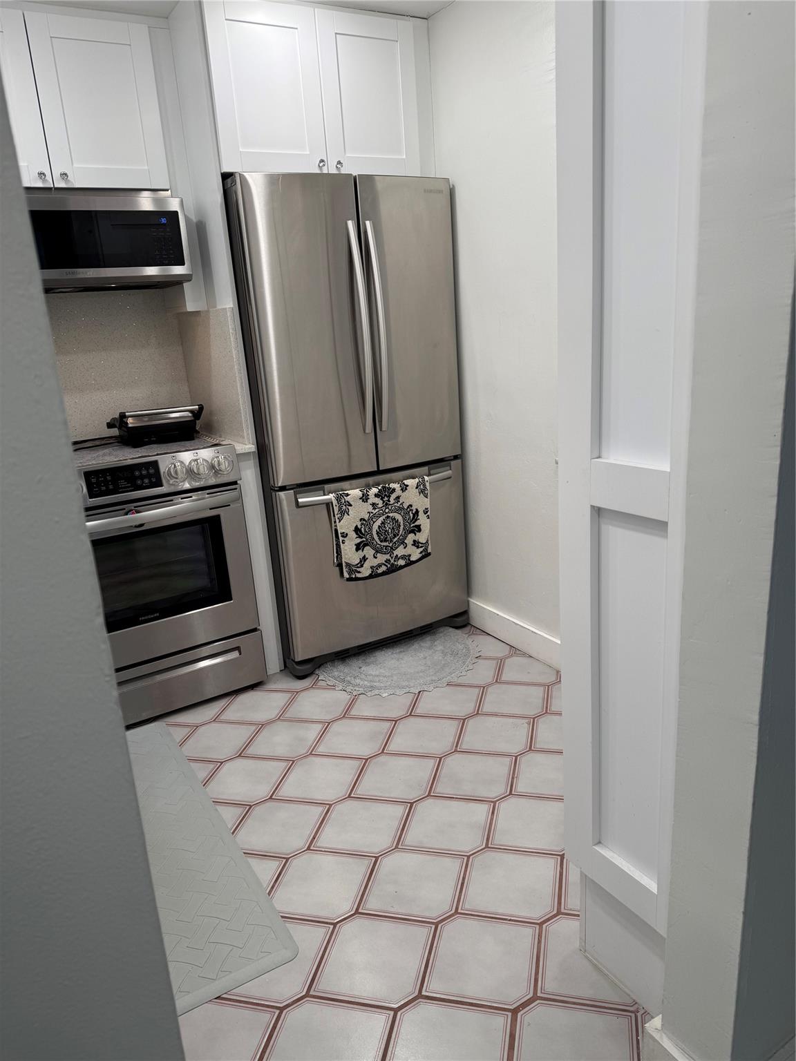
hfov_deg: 56.8
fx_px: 736
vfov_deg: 71.6
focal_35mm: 24
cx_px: 398
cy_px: 530
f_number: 1.78
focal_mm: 6.76
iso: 64
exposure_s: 1/153
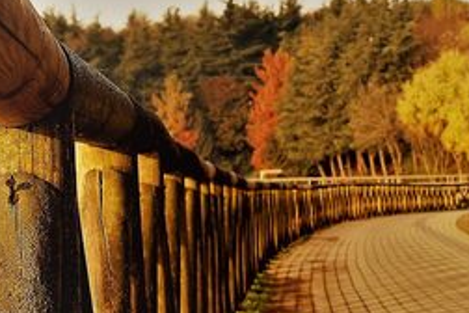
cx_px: 359
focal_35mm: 125
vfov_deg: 10.9
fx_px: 1631
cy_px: 197
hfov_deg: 16.3
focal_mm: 35
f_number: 8
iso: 100
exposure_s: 1/60
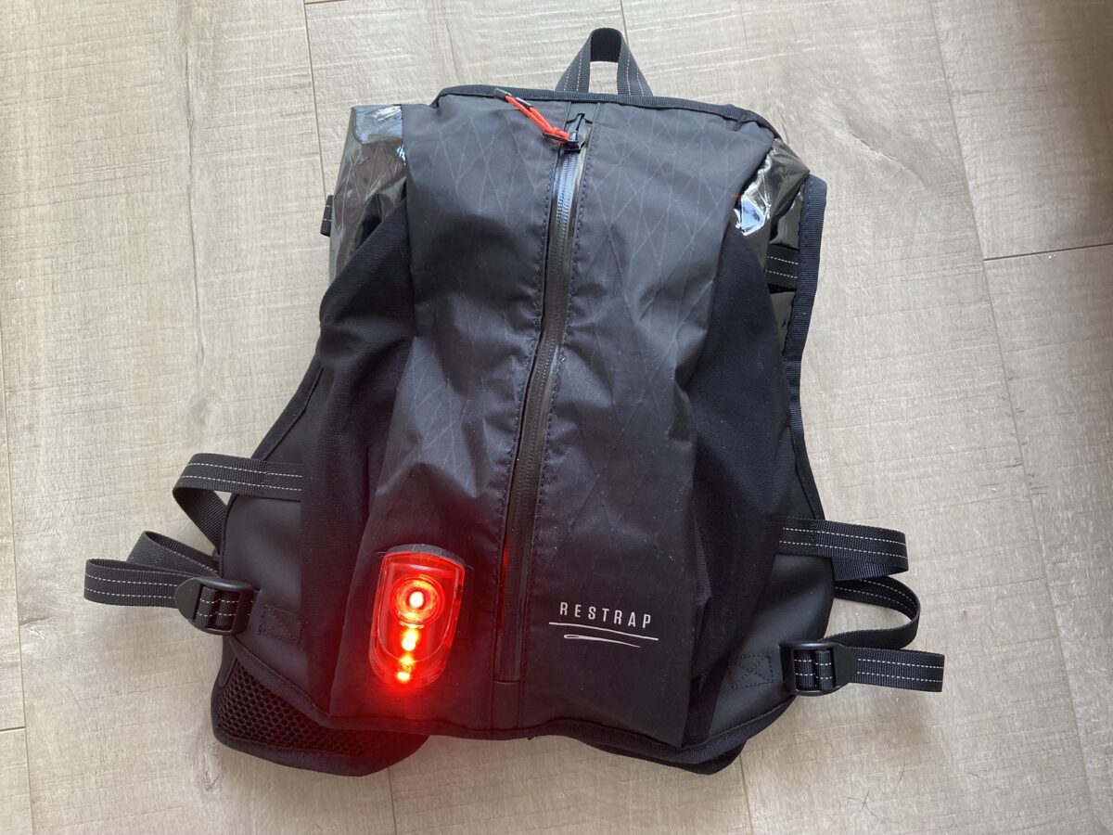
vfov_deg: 49.7
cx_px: 556
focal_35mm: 28
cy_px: 418
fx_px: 900
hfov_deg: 63.4
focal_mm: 3.99
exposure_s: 1/60
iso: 100
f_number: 1.8
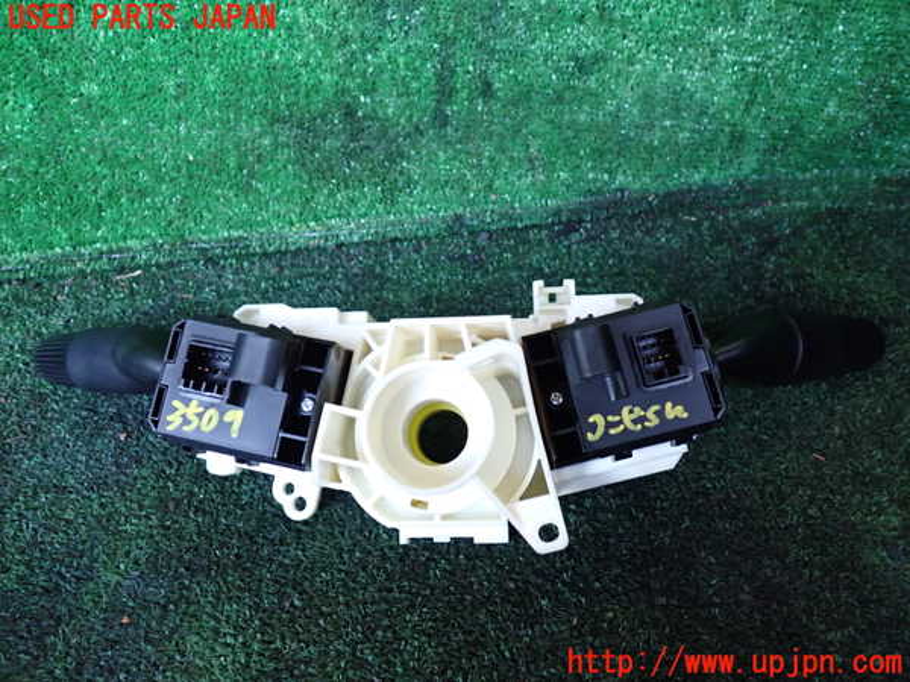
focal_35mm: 30
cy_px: 341
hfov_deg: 60.0
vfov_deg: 46.8
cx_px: 455
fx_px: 789
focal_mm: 5.4
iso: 640
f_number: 2.3
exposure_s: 1/30
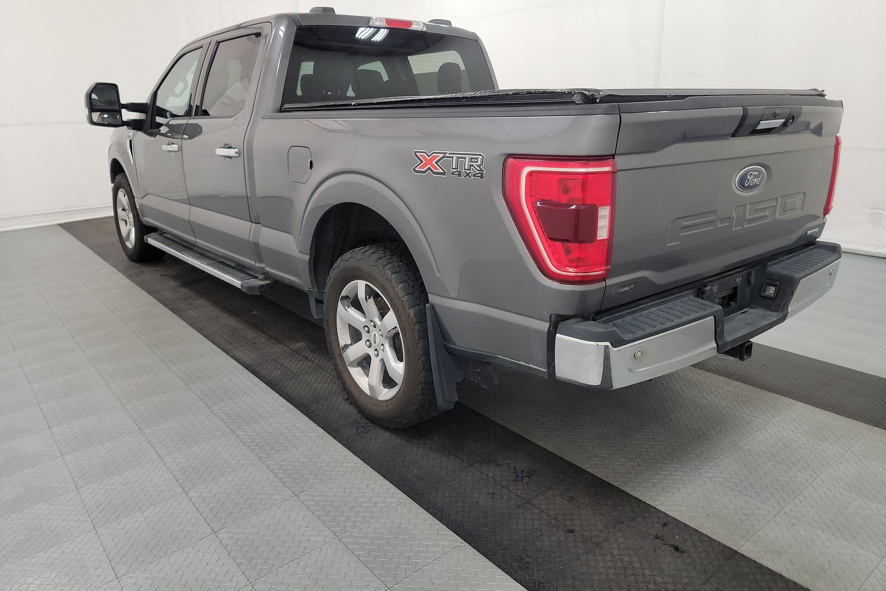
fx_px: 615
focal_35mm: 25
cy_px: 264
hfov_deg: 71.5
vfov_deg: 51.2
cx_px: 443
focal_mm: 6.7
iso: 196
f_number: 1.8
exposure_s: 1/59
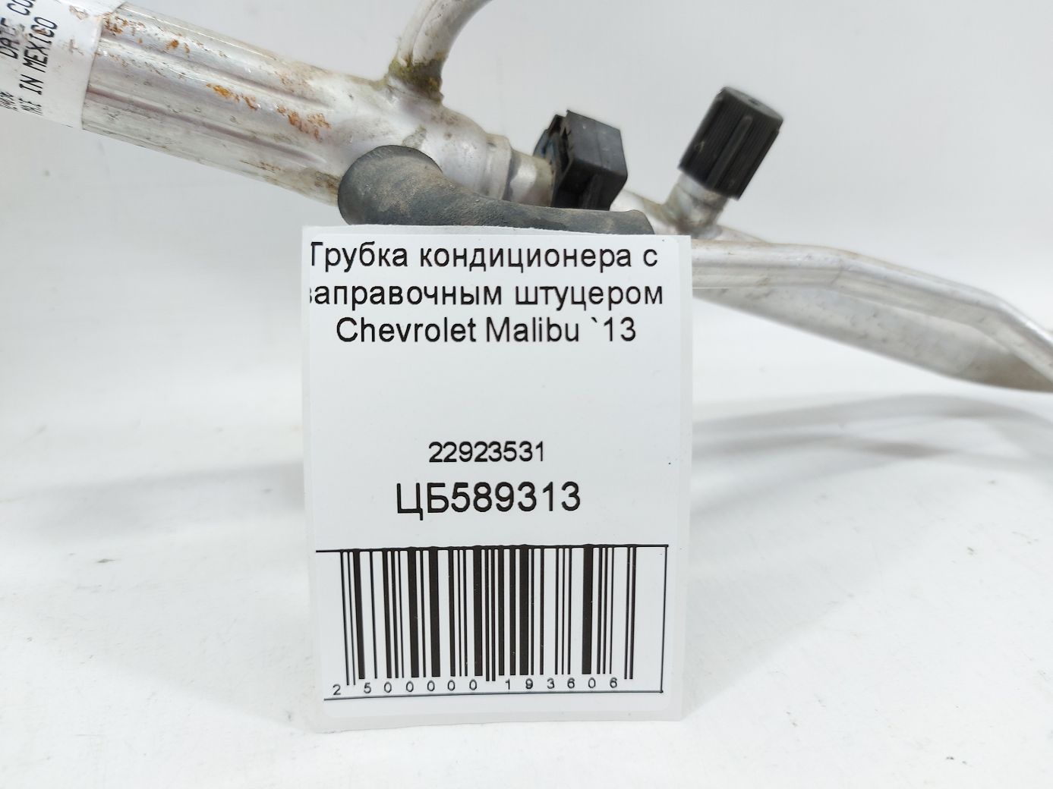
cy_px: 394
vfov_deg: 56.8
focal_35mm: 24
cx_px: 526
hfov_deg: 71.6
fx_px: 730
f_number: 1.8
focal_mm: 5.23
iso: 64
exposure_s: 1/50
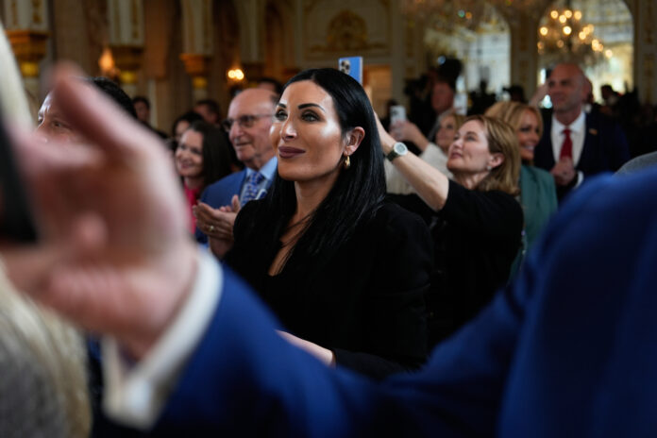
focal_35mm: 45
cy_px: 219
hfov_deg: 43.6
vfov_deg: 29.9
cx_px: 328
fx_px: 821
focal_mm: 45
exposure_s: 1/500
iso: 640
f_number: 2.8
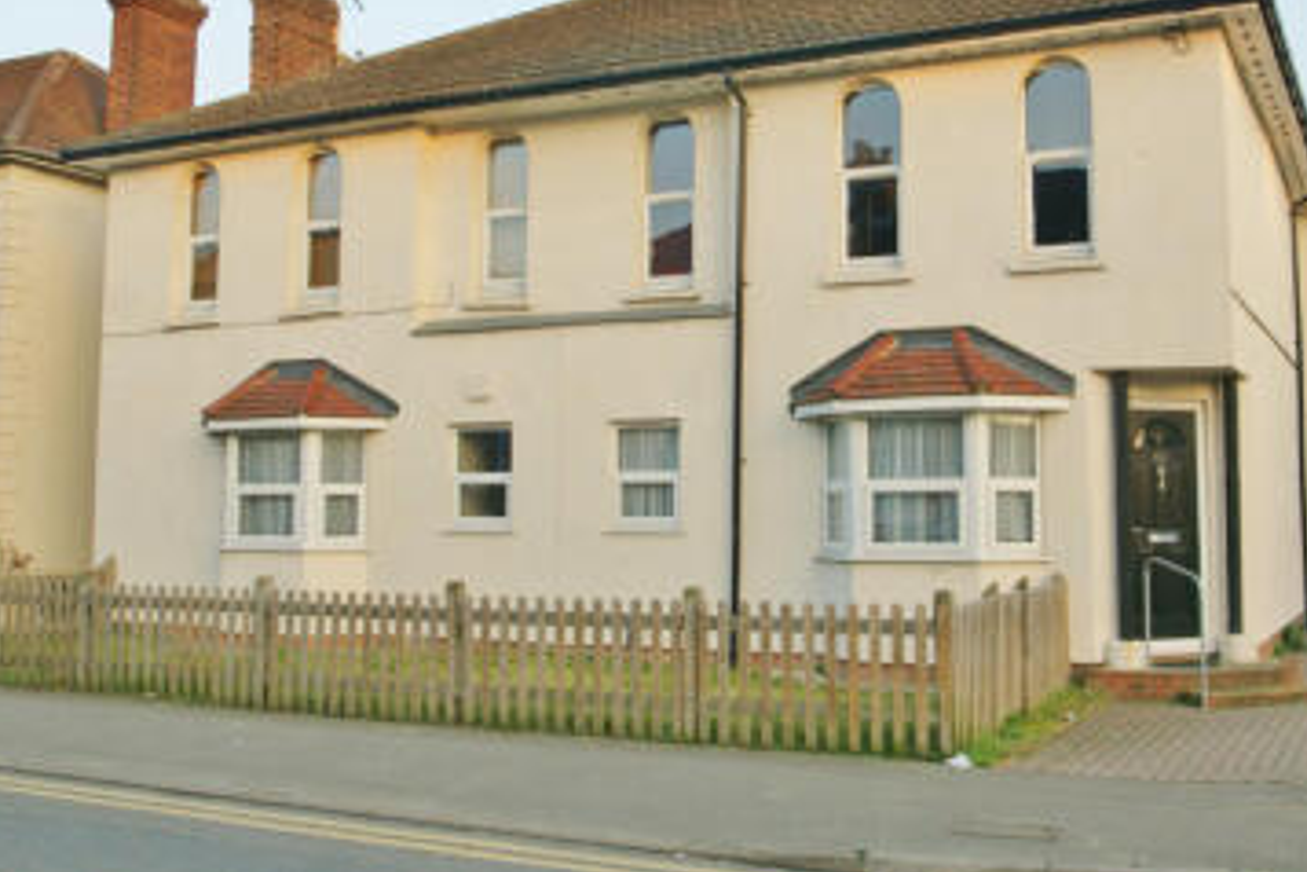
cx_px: 710
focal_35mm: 36
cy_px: 365
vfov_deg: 36.8
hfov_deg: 53.1
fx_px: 1307
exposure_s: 1/60
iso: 100
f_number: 8
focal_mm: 18
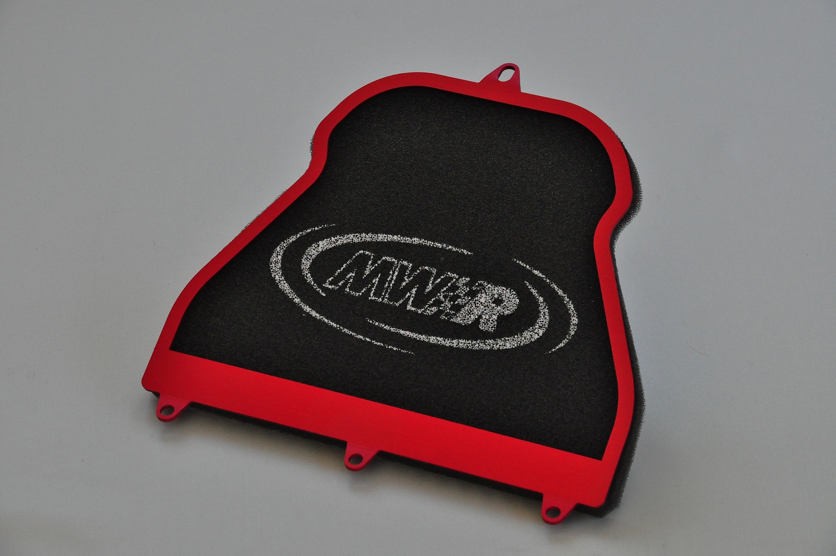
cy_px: 278
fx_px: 3305
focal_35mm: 142
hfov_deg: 14.4
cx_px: 418
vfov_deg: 9.6
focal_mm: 95
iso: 1250
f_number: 10
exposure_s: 1/125
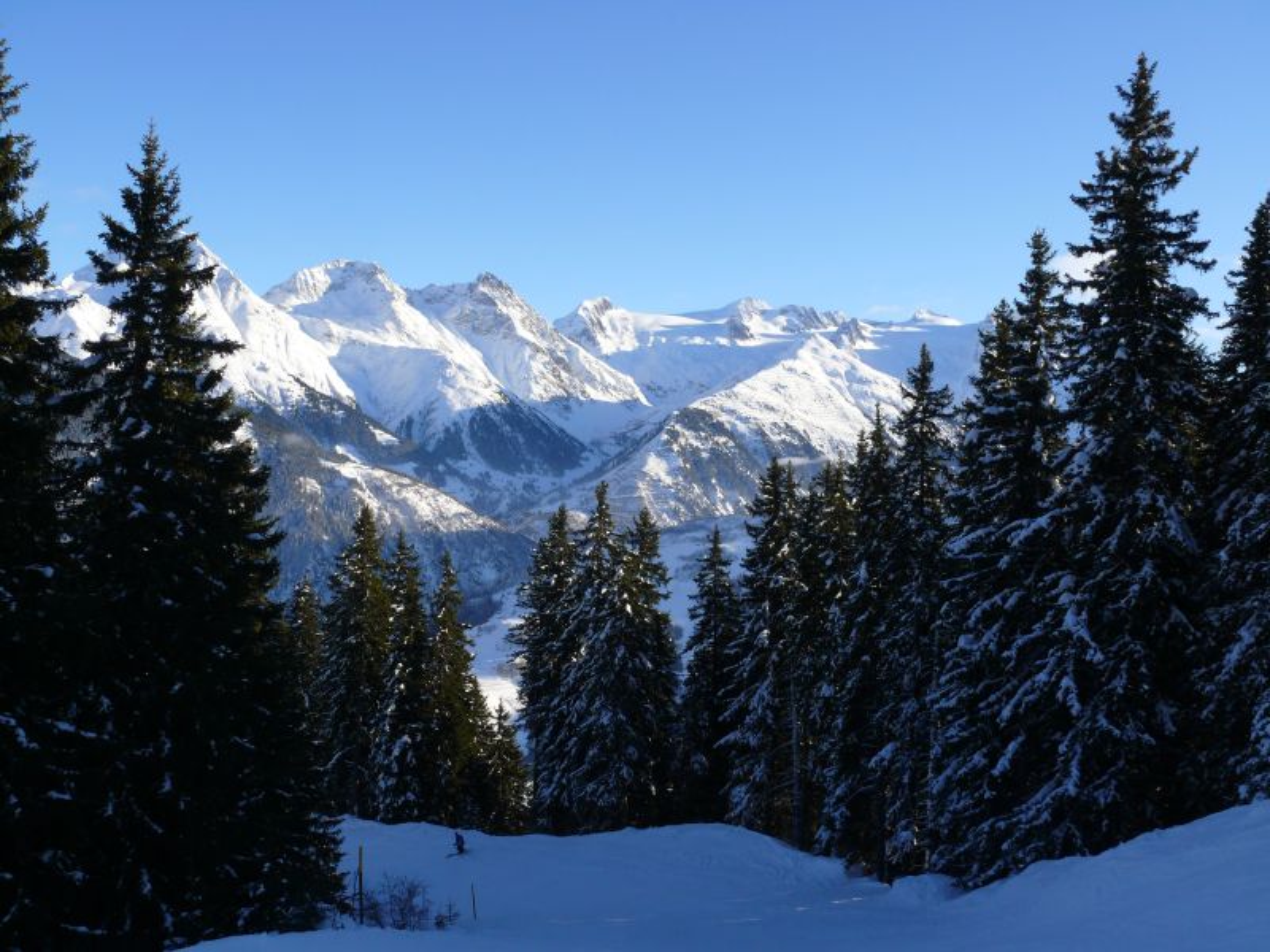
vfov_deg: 40.7
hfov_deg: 52.6
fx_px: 1284
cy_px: 476
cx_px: 635
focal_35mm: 35
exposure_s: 1/400
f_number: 5.6
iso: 100
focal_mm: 7.4
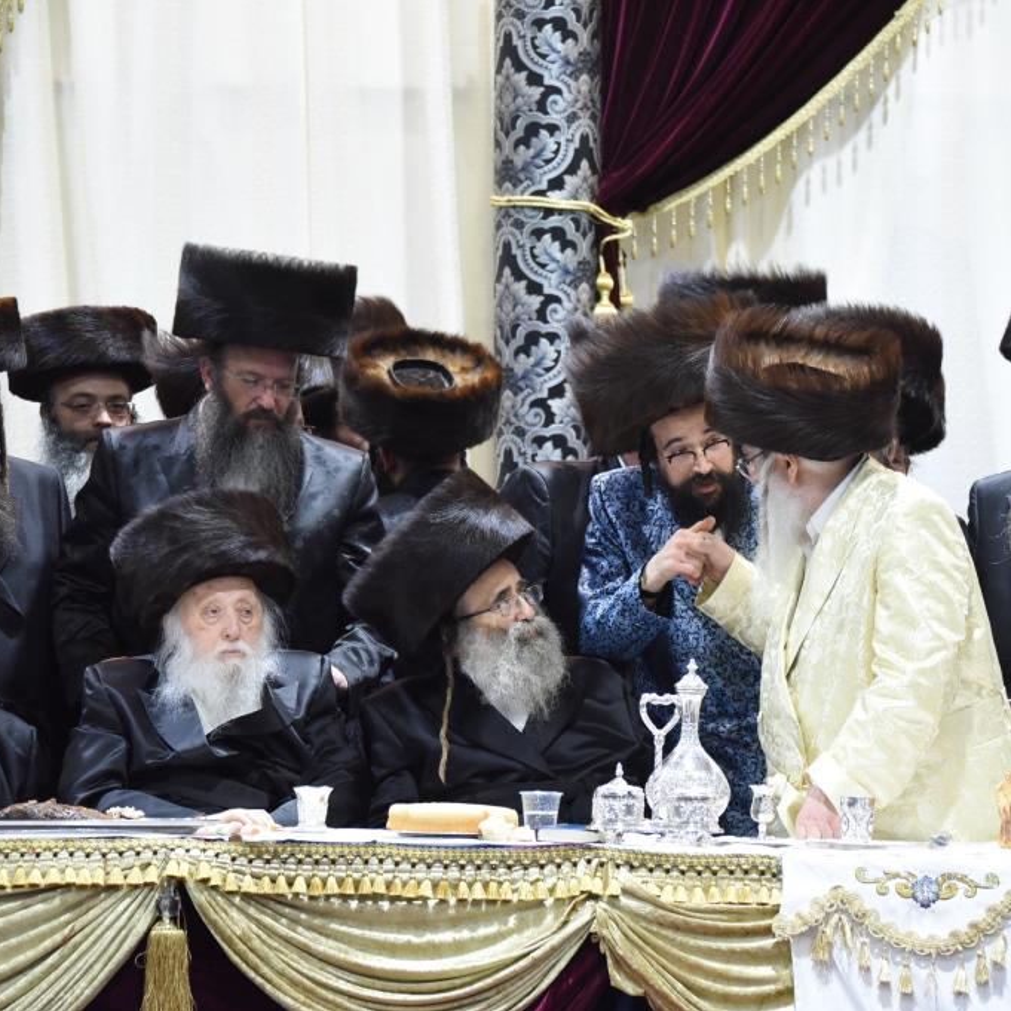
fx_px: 11829
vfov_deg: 4.9
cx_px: 704
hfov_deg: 4.9
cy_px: 506
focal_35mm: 358
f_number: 6.3
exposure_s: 1/100
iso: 4000
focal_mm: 280
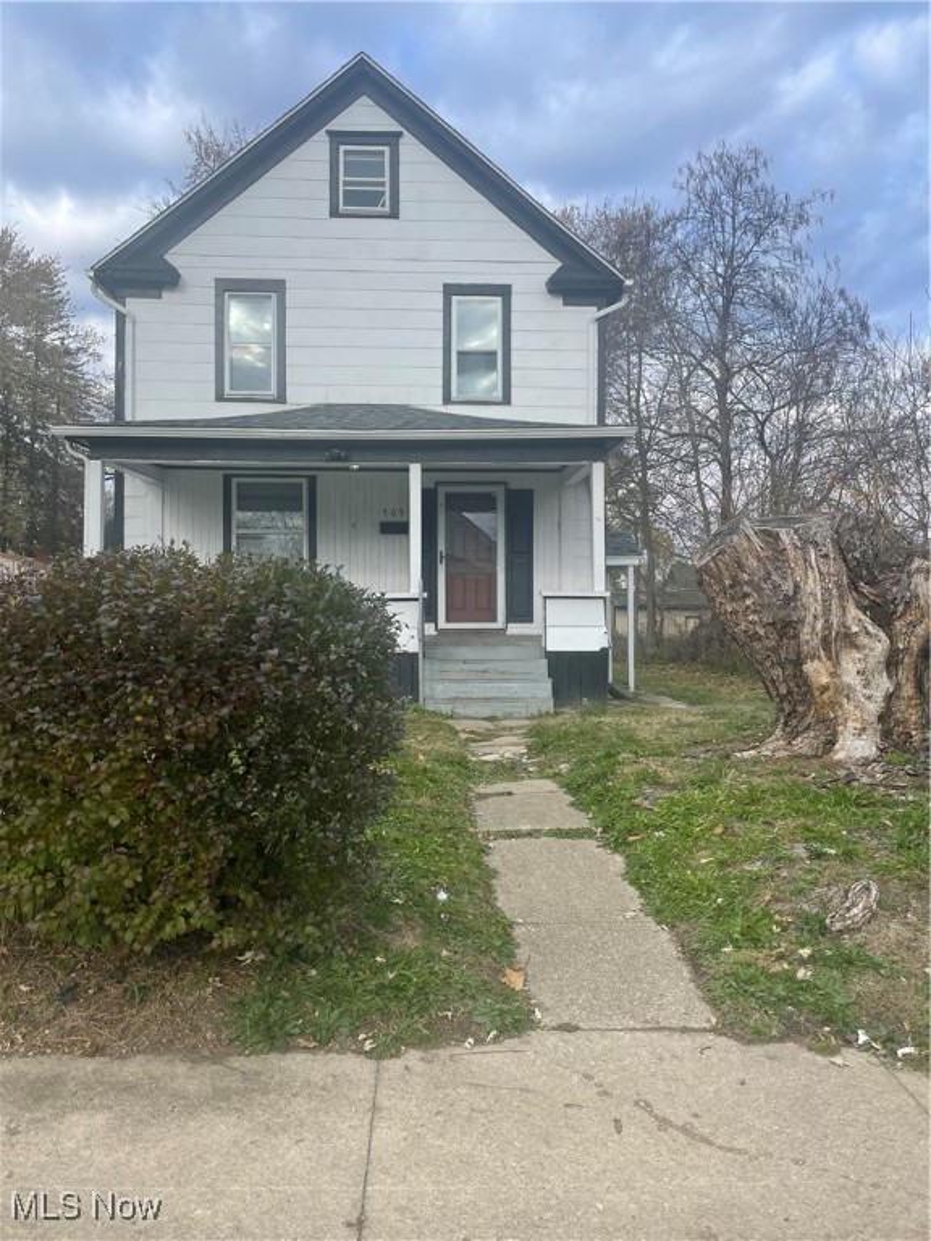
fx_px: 932
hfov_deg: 53.1
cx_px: 466
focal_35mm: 26
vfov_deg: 67.3
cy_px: 620
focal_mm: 4.2
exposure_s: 1/1072
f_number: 1.6
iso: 32
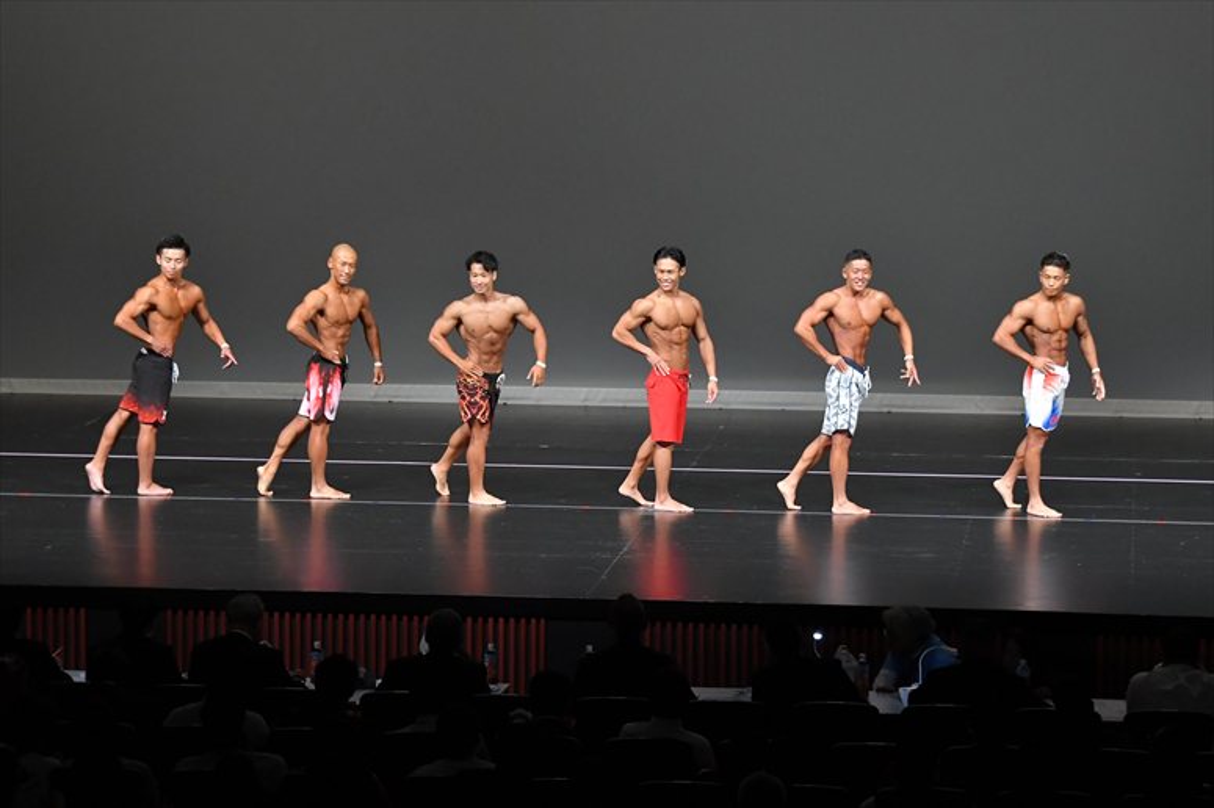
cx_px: 607
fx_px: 4281
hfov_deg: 16.1
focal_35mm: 127
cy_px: 404
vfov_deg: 10.8
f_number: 5.6
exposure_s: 1/400
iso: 4000
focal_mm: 85
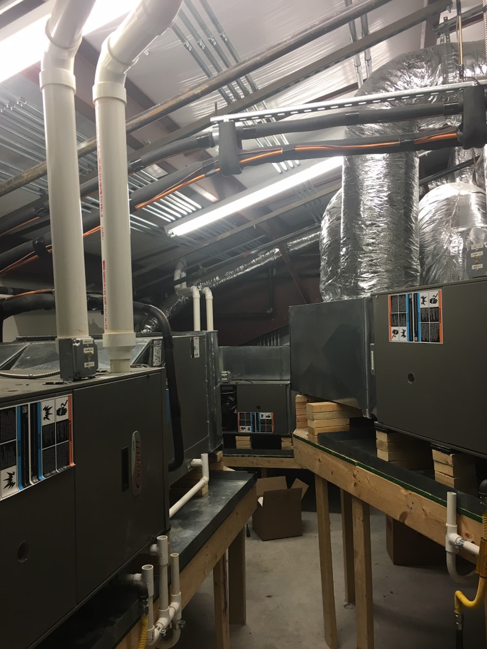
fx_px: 544
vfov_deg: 61.7
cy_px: 324
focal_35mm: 29
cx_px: 244
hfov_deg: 48.2
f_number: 2.2
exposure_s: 1/30
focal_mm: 4.15
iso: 32
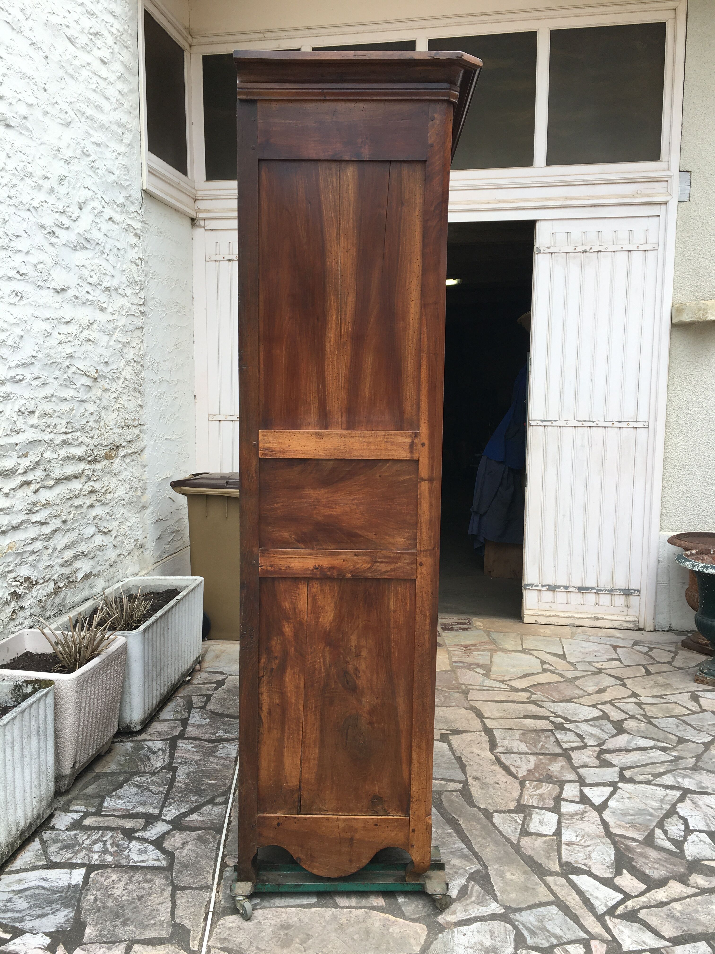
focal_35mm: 29
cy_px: 477
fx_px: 799
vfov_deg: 61.7
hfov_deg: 48.2
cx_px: 358
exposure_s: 1/240
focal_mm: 4.15
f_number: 2.2
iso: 25
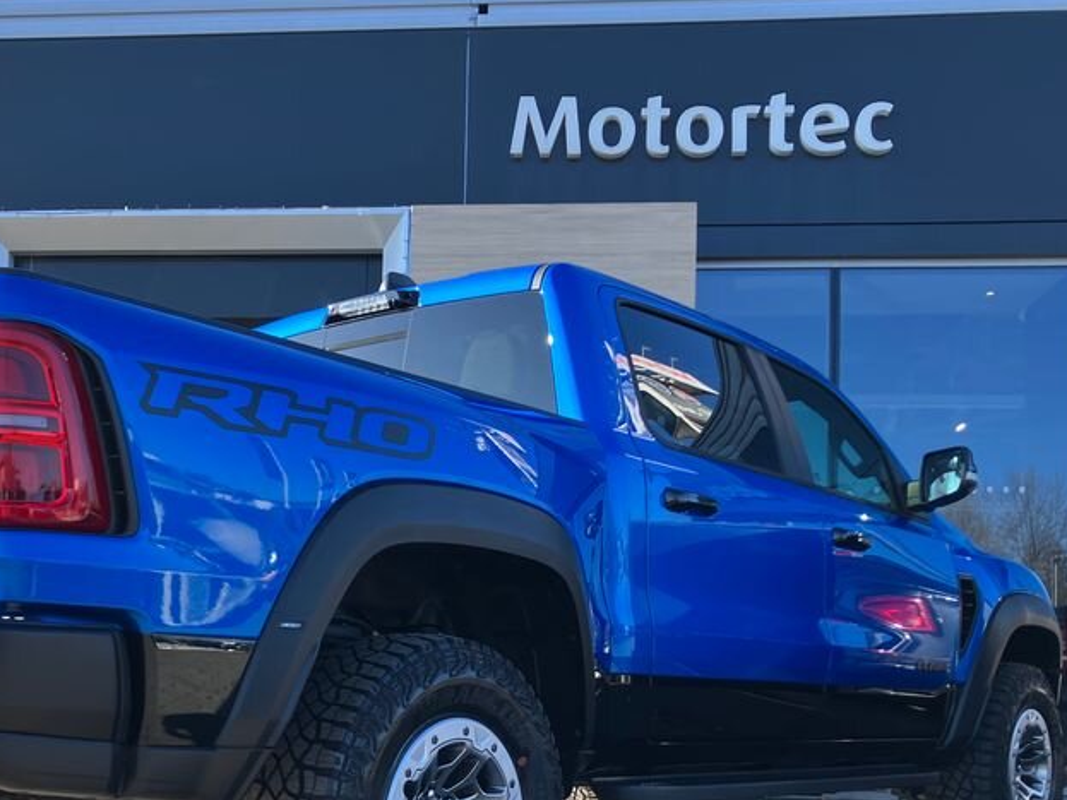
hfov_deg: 41.1
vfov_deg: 30.7
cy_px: 637
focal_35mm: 46
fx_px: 1418
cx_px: 425
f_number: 1.8
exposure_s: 1/374
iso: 32
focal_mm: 3.99
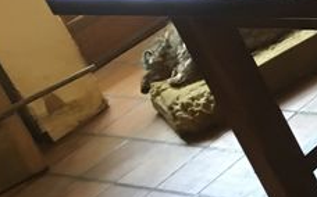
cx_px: 660
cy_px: -53
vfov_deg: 9.5
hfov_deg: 13.1
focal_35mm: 135
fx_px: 1165
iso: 200
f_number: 2.2
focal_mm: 4.15
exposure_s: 1/20
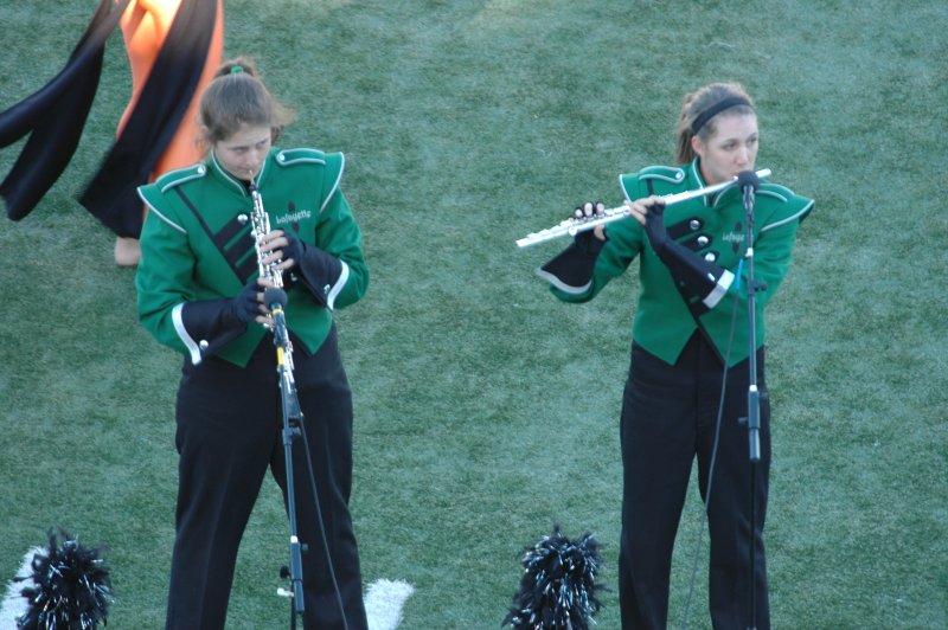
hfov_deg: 3.4
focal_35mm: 600
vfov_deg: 2.3
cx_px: 474
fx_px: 15787
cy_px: 315
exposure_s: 1/60
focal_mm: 400
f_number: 5.6
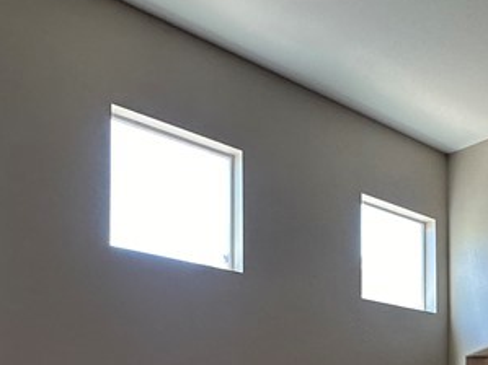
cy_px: 432
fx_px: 676
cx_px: 467
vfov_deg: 26.9
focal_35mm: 48
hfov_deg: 36.4
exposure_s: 1/120
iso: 160
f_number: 2.2
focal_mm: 2.22
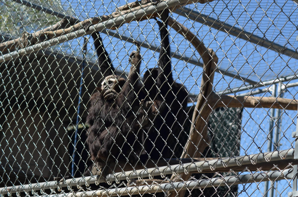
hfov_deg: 19.5
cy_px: 98
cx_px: 149
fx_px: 867
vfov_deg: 13.0
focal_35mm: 105
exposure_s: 1/640
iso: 200
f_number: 6.3
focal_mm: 70
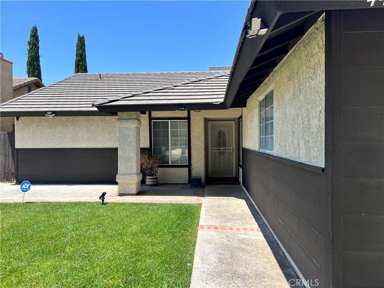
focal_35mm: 26
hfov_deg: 67.3
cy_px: 144
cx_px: 192
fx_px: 288
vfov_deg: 53.1
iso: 50
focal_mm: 5.7
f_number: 1.5
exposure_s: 1/2695
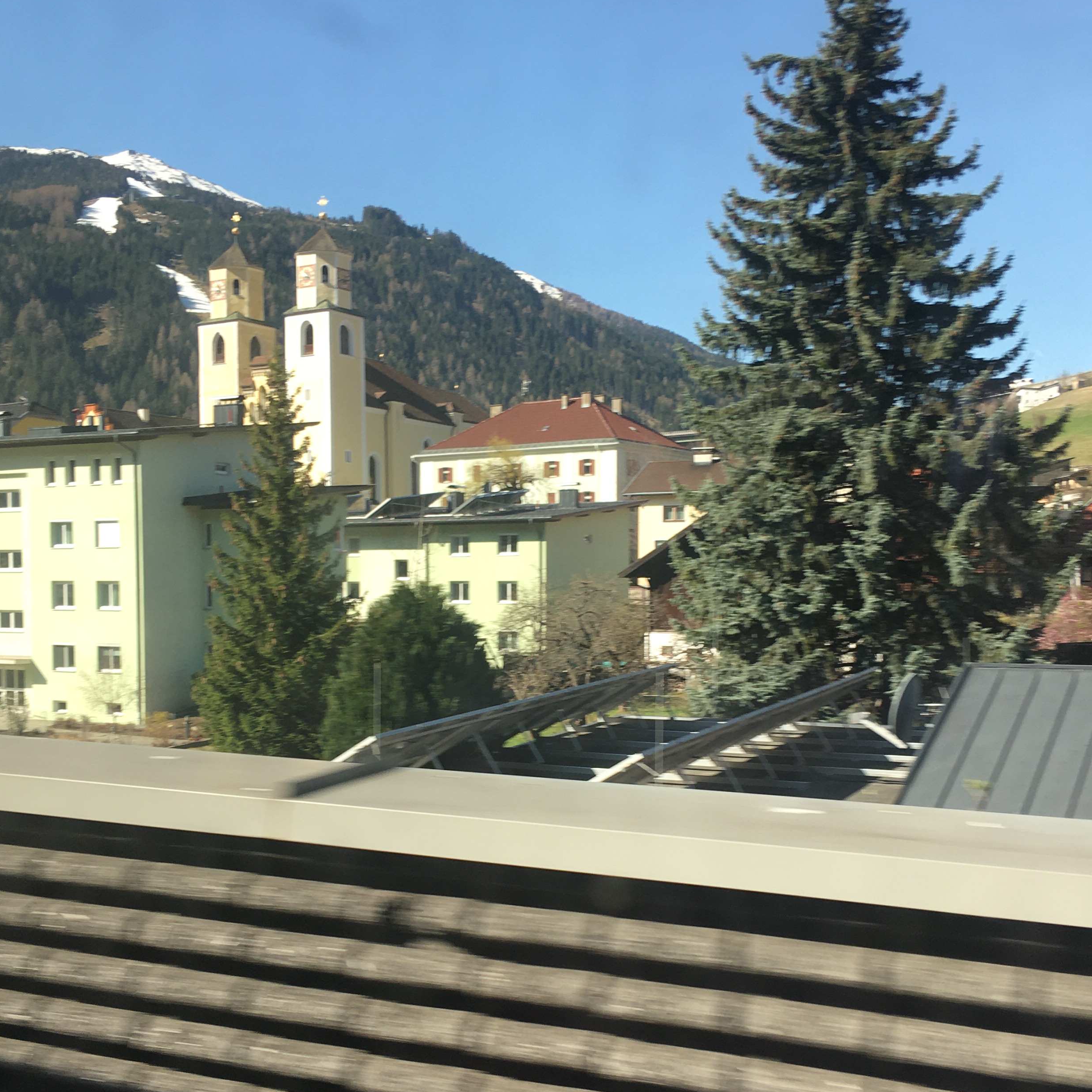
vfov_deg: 39.8
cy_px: 662
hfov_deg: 40.0
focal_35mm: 42
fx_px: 1499
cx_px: 535
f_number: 2.2
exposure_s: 1/466
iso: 25
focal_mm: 4.15
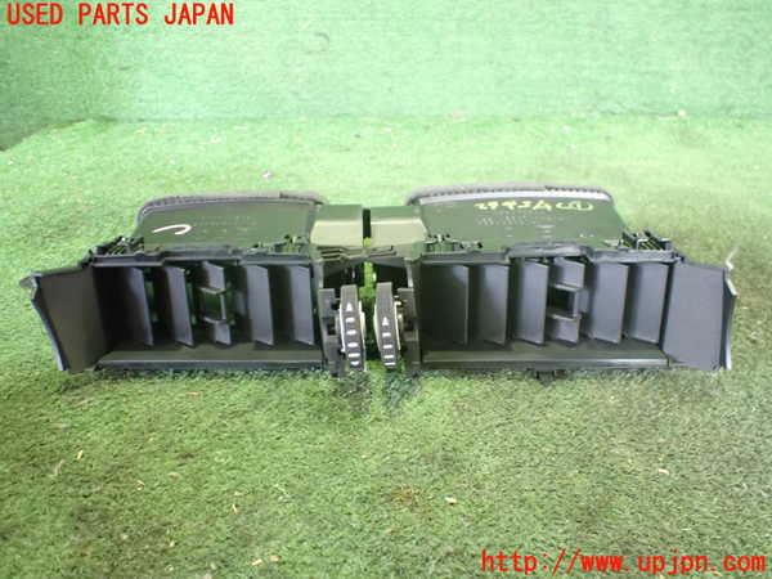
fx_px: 669
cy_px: 290
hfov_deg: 60.0
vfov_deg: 46.8
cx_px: 386
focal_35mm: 30
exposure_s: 1/30
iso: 1250
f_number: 2.3
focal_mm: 5.4
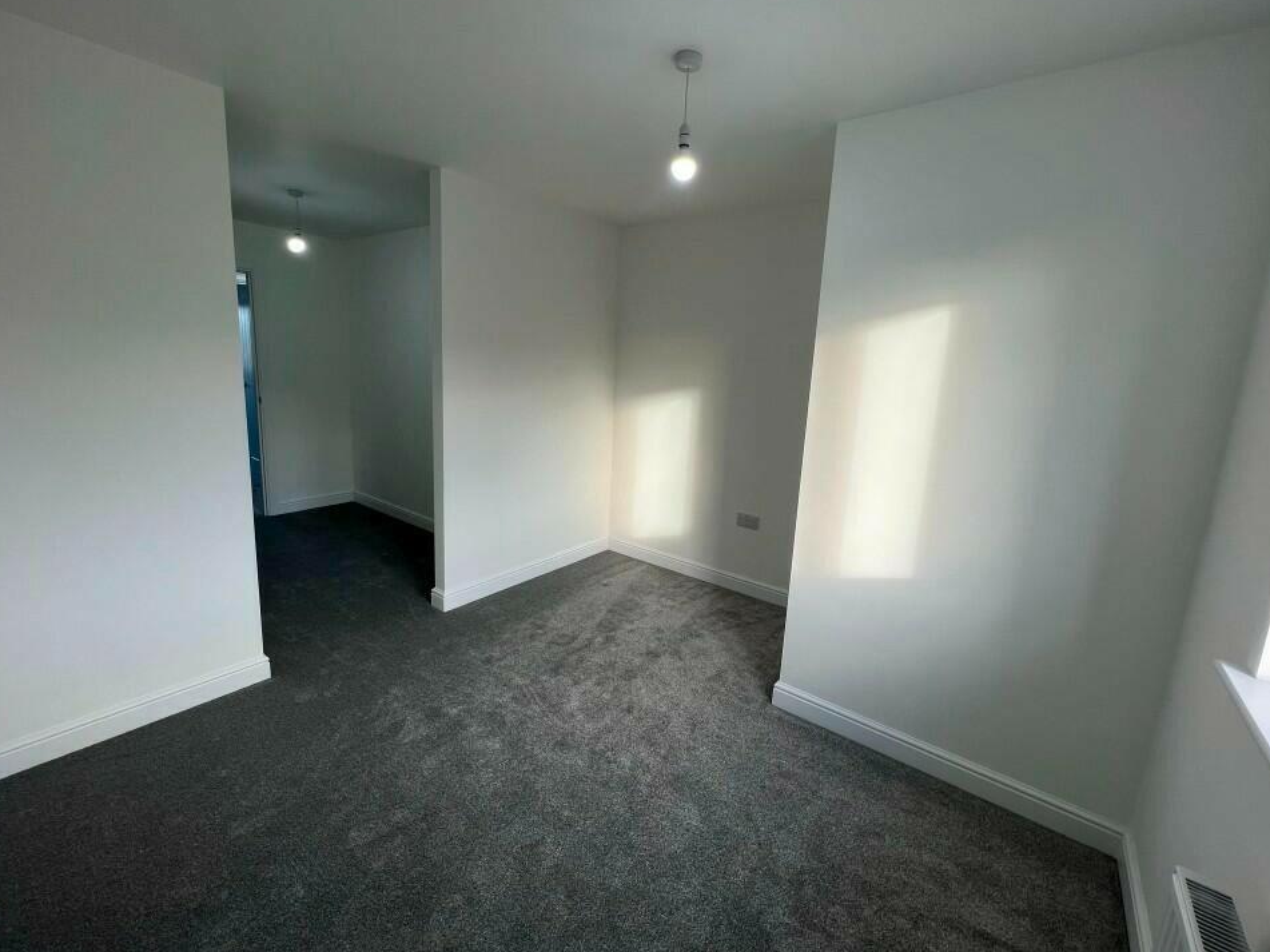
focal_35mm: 14
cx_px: 628
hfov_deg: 102.1
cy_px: 450
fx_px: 514
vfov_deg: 85.6
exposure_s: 1/99
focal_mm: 1.57
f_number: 1.8
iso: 32
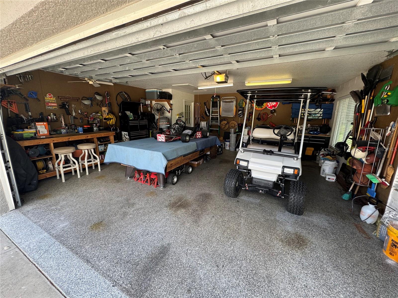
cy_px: 149
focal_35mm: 14
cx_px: 199
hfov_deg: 102.1
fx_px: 161
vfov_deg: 85.7
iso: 50
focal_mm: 2.22
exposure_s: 1/99
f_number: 2.2
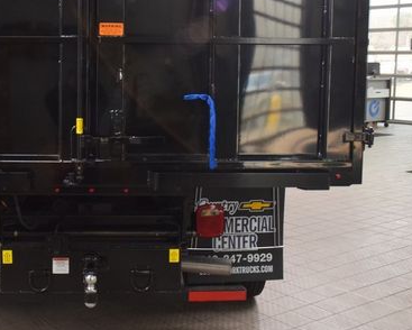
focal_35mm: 54
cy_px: 132
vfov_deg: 28.1
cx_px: 84
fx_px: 659
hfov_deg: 33.7
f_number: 8
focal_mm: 22
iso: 1600
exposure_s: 1/60
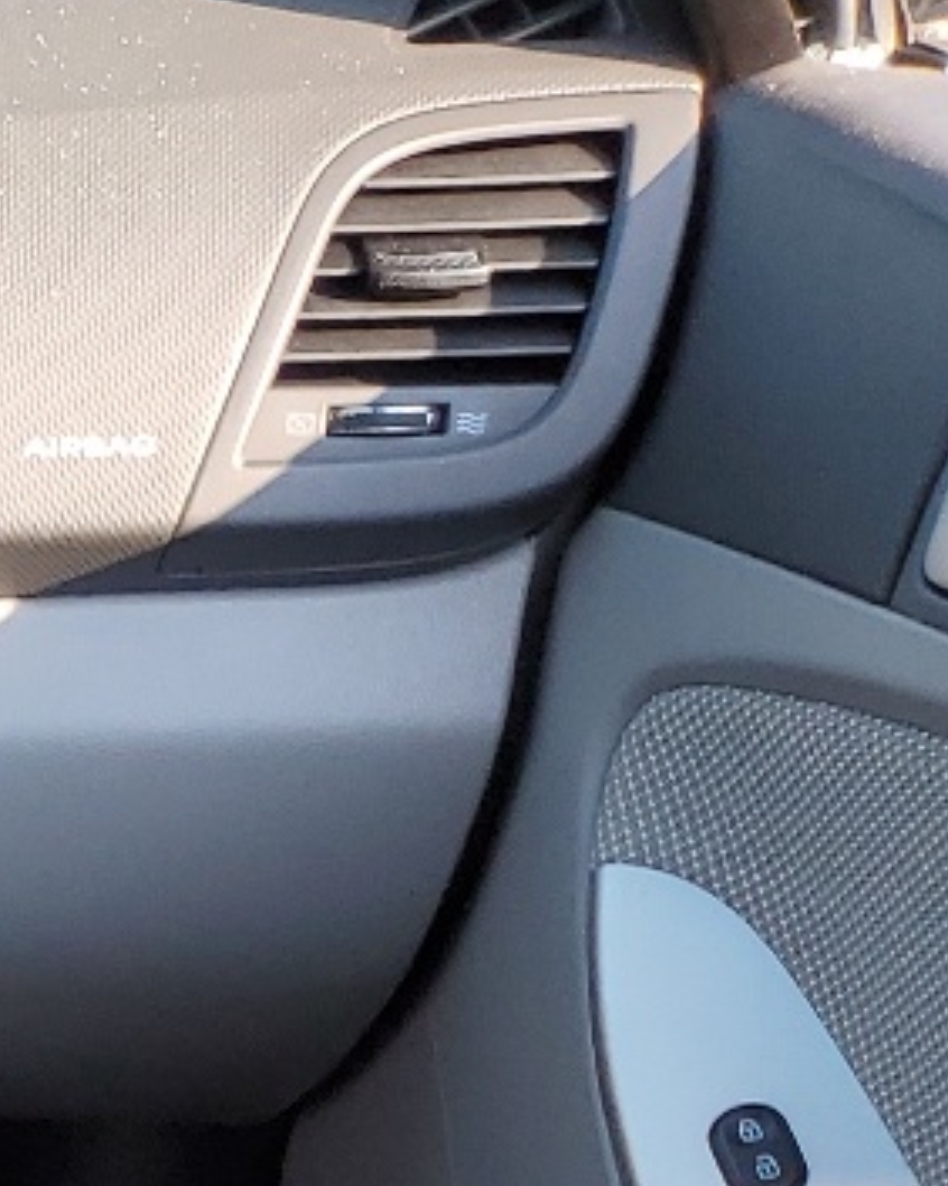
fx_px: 4037
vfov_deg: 15.4
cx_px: -1661
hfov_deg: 10.5
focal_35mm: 115
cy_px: 1808
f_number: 1.5
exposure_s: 1/345
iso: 50
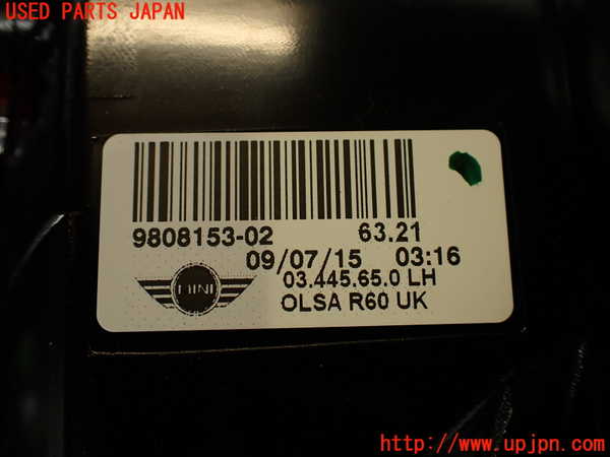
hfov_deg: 56.8
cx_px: 305
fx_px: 564
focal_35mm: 32
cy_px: 228
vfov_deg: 44.2
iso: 100
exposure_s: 1/60
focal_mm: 5.79
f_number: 2.4
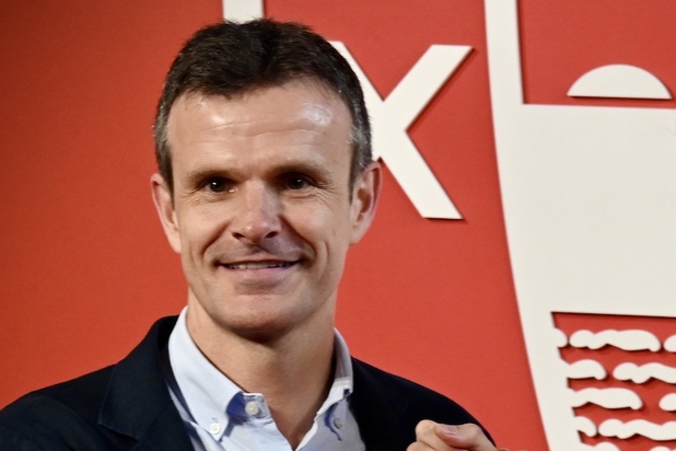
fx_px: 2516
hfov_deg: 15.2
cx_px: 505
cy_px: 425
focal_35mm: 134
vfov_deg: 10.2
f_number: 7.1
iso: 1600
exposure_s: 1/250
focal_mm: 69
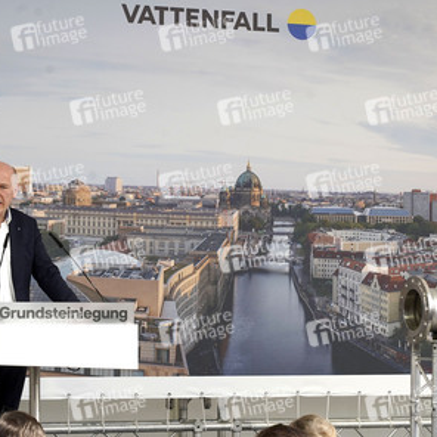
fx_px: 1643
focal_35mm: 115
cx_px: 216
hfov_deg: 15.2
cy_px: 218
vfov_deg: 15.2
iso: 640
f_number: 8
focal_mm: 89
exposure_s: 1/400
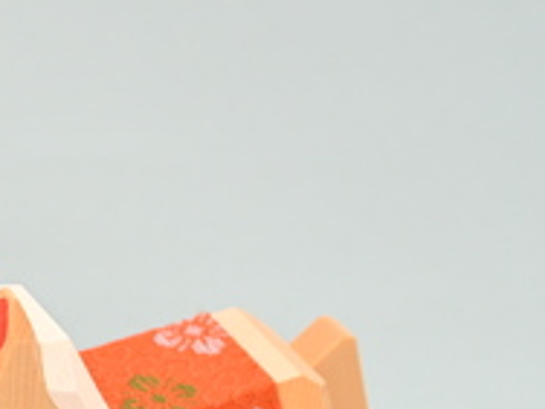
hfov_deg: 6.6
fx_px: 4676
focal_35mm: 297
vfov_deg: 5.0
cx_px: -55
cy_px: 538
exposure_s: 1/60
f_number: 8
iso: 1000
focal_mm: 98
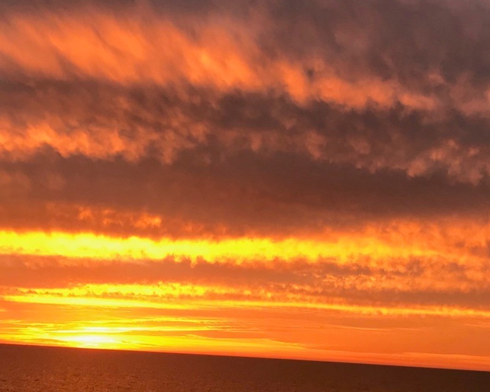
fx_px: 812
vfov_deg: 27.1
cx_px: 292
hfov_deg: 33.5
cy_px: 164
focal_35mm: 56
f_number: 1.8
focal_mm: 3.99
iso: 40
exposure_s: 1/120
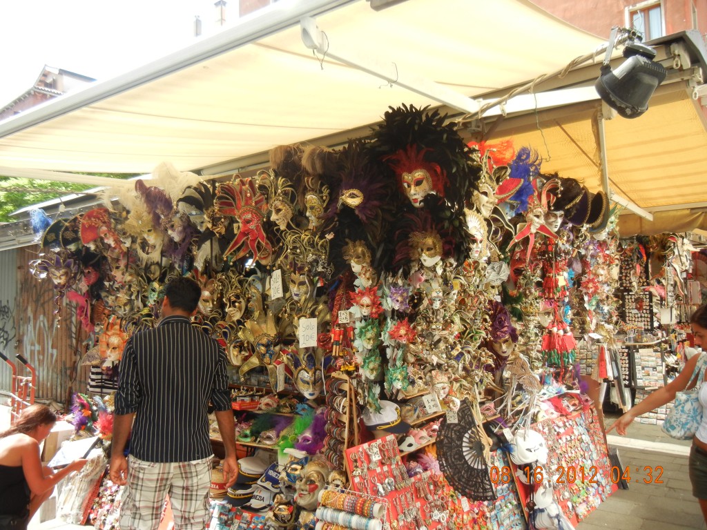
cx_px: 354
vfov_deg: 46.8
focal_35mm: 30
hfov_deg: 60.0
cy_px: 265
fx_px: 613
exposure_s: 1/264
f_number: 3.5
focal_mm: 5.4
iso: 160
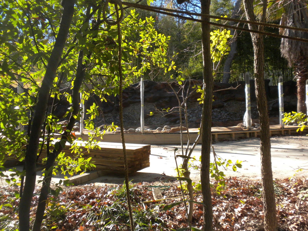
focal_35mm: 37
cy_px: 116
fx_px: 329
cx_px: 154
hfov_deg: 50.1
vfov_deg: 38.7
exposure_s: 1/520
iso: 122
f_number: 3.5
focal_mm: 6.6
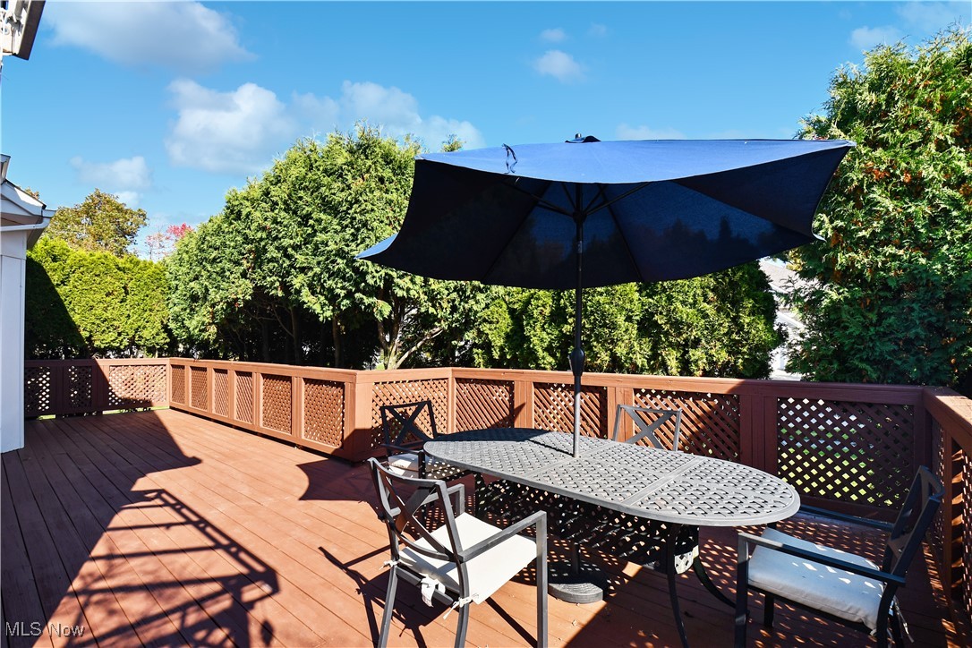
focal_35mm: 15
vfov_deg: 77.3
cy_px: 324
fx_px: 405
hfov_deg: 100.4
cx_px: 486
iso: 100
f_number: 7.1
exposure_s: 1/200
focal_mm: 10
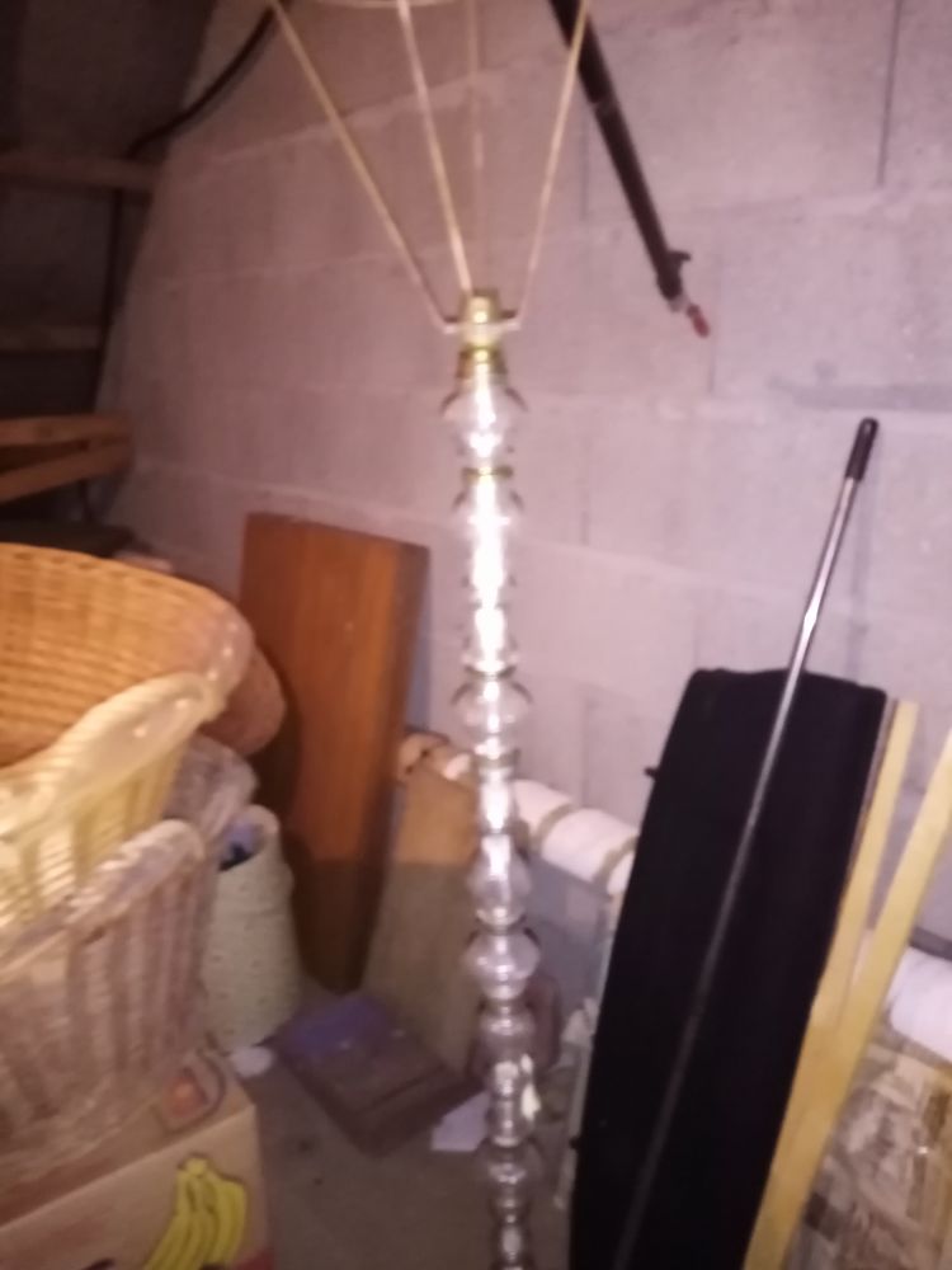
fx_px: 953
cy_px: 635
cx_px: 476
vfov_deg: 67.3
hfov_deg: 53.1
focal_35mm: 26
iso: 1113
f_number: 1.8
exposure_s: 1/20
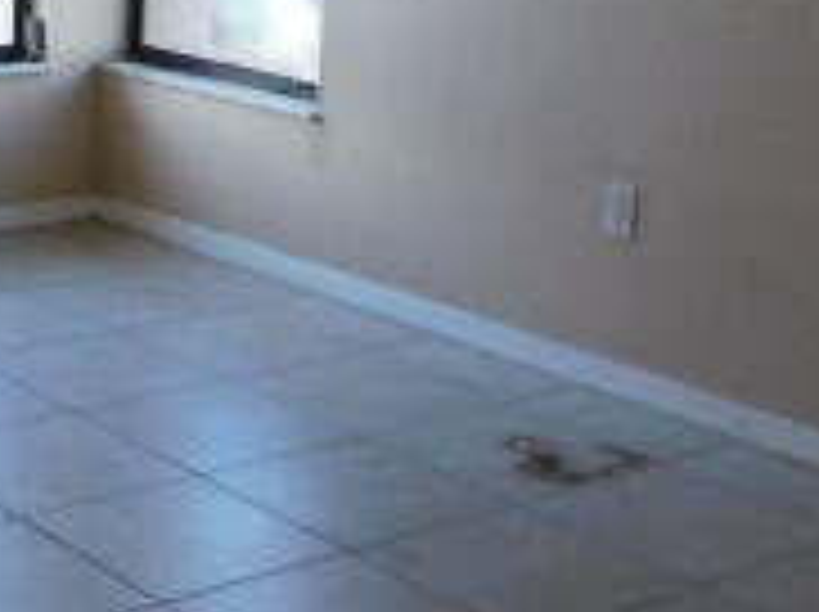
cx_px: -72
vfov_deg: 18.0
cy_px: 112
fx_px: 1914
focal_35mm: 81
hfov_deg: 22.8
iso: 140
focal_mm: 4
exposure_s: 1/30
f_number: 3
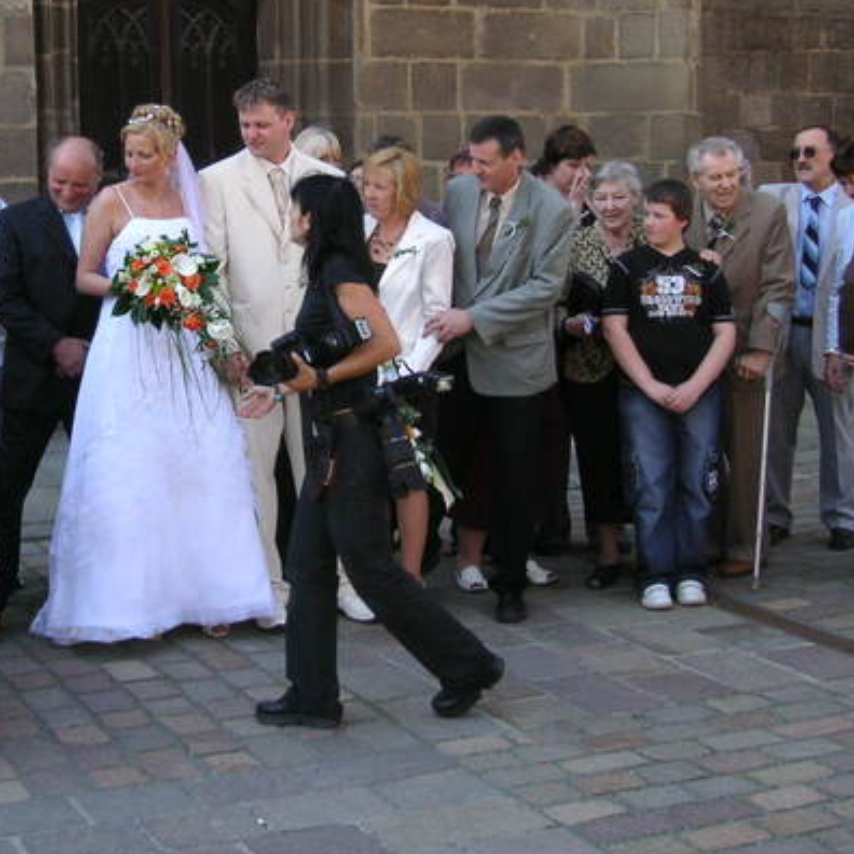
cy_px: 270
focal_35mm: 66
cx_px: 285
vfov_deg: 25.9
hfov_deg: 26.0
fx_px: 1842
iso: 50
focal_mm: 6.1
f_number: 2.8
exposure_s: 1/250
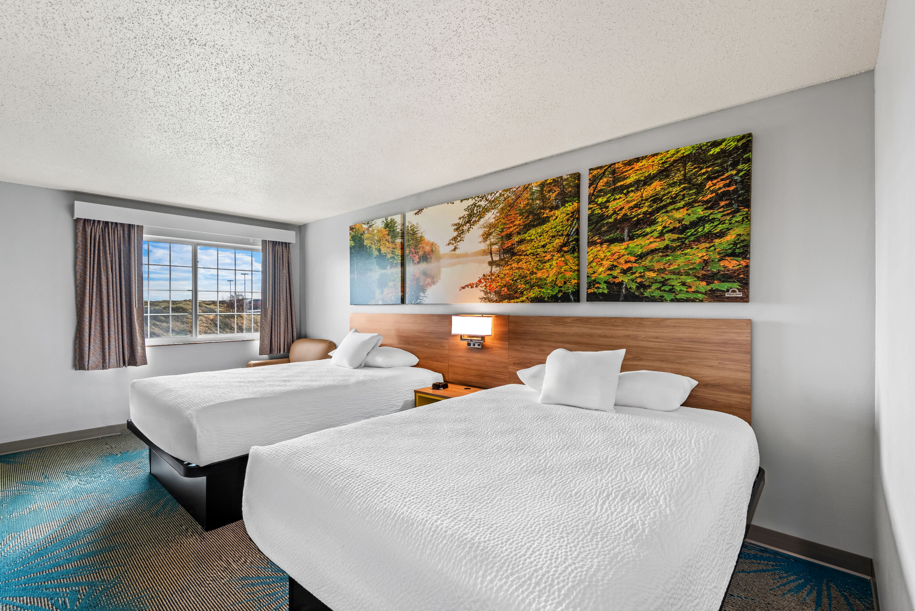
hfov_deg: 96.7
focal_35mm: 16
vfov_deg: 73.8
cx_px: 458
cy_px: 306
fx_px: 407
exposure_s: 3
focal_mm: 16
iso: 160
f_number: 9
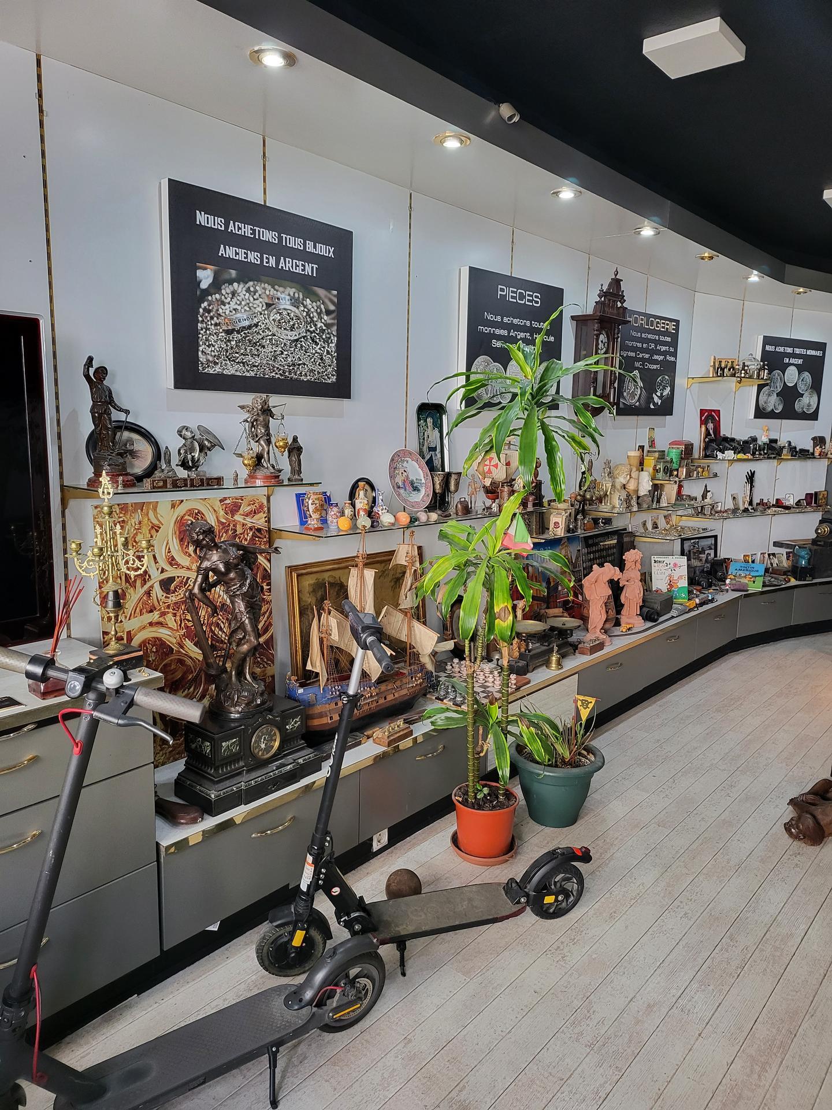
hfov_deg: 56.8
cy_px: 555
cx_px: 416
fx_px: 769
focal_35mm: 24
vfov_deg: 71.6
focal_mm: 5
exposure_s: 1/100
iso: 320
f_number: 1.8
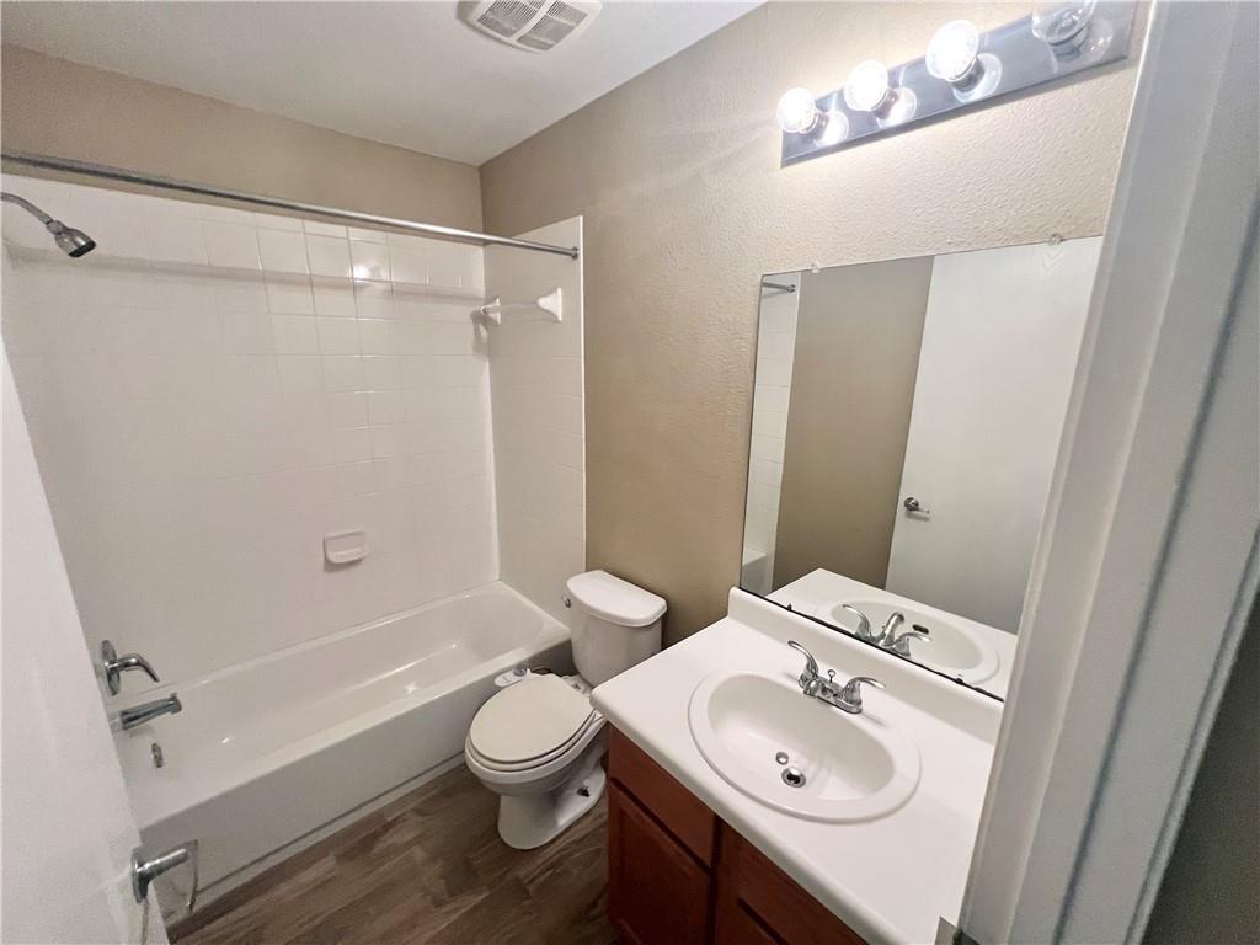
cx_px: 630
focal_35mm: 13
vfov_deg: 89.9
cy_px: 472
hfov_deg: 106.2
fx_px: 473
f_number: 1.8
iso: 320
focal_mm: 1.57
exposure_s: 1/60
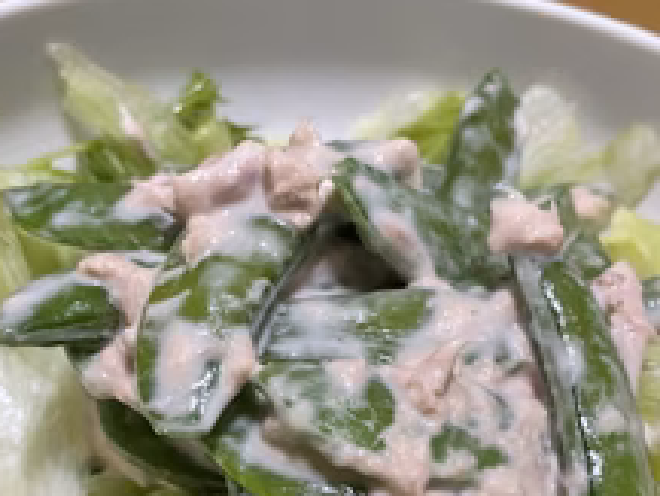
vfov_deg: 29.0
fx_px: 916
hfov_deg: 39.6
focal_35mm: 48
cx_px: 295
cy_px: 450
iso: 400
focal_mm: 4.2
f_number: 1.6
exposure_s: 1/33
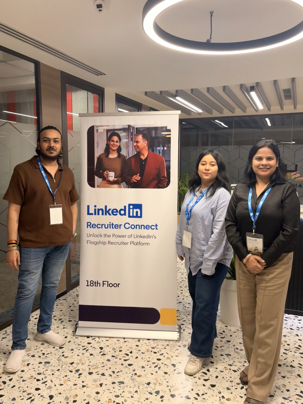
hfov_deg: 53.1
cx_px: 152
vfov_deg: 67.3
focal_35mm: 26
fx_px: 303
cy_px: 202
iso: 200
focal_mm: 5.96
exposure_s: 1/100
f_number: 1.6
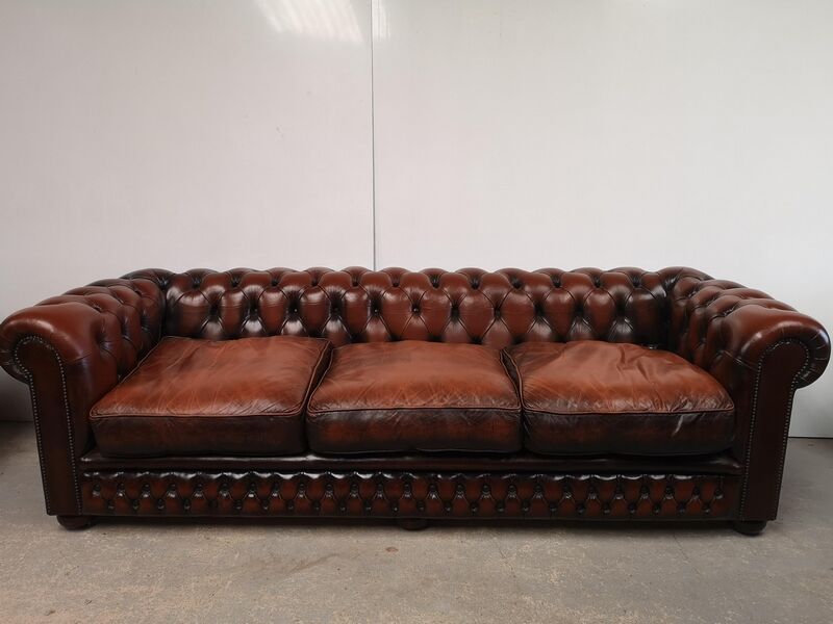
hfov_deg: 65.3
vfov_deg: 51.4
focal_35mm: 27
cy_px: 312
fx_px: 650
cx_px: 416
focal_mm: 5.58
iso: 160
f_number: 1.8
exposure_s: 1/50
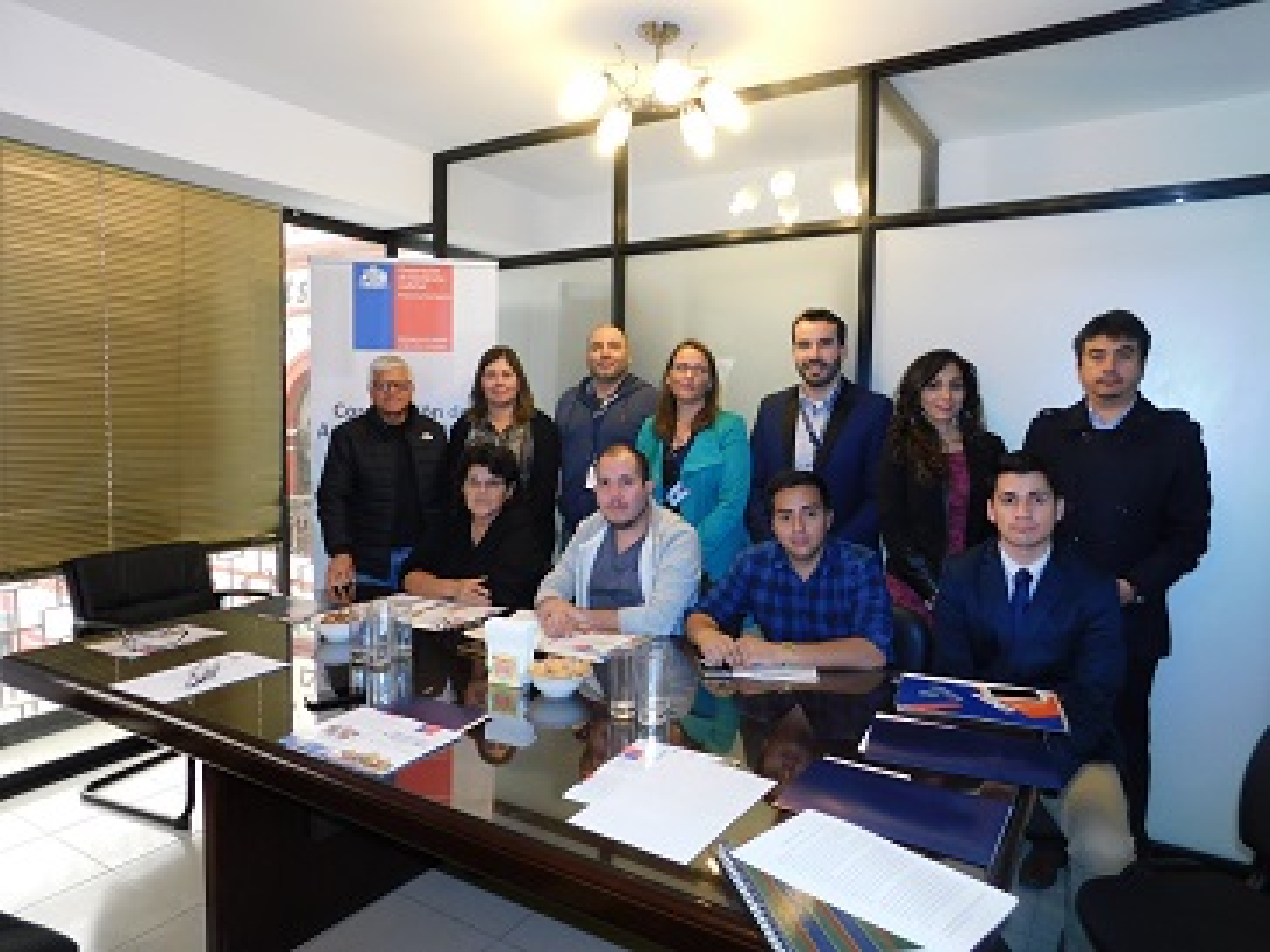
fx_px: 844
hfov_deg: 73.9
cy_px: 476
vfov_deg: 58.9
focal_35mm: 23
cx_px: 635
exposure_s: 1/30
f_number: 3
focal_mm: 4
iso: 200
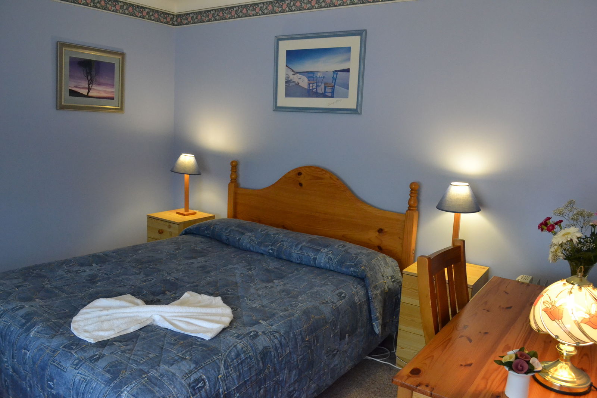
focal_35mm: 27
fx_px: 448
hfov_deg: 67.4
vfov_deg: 47.9
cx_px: 298
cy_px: 199
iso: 3200
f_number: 6.3
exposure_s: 1/60
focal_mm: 18
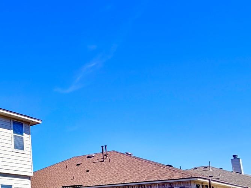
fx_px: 312
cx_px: -58
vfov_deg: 32.2
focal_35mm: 43
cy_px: 162
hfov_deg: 34.2
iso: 20
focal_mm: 2.22
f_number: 2.2
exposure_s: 1/1145
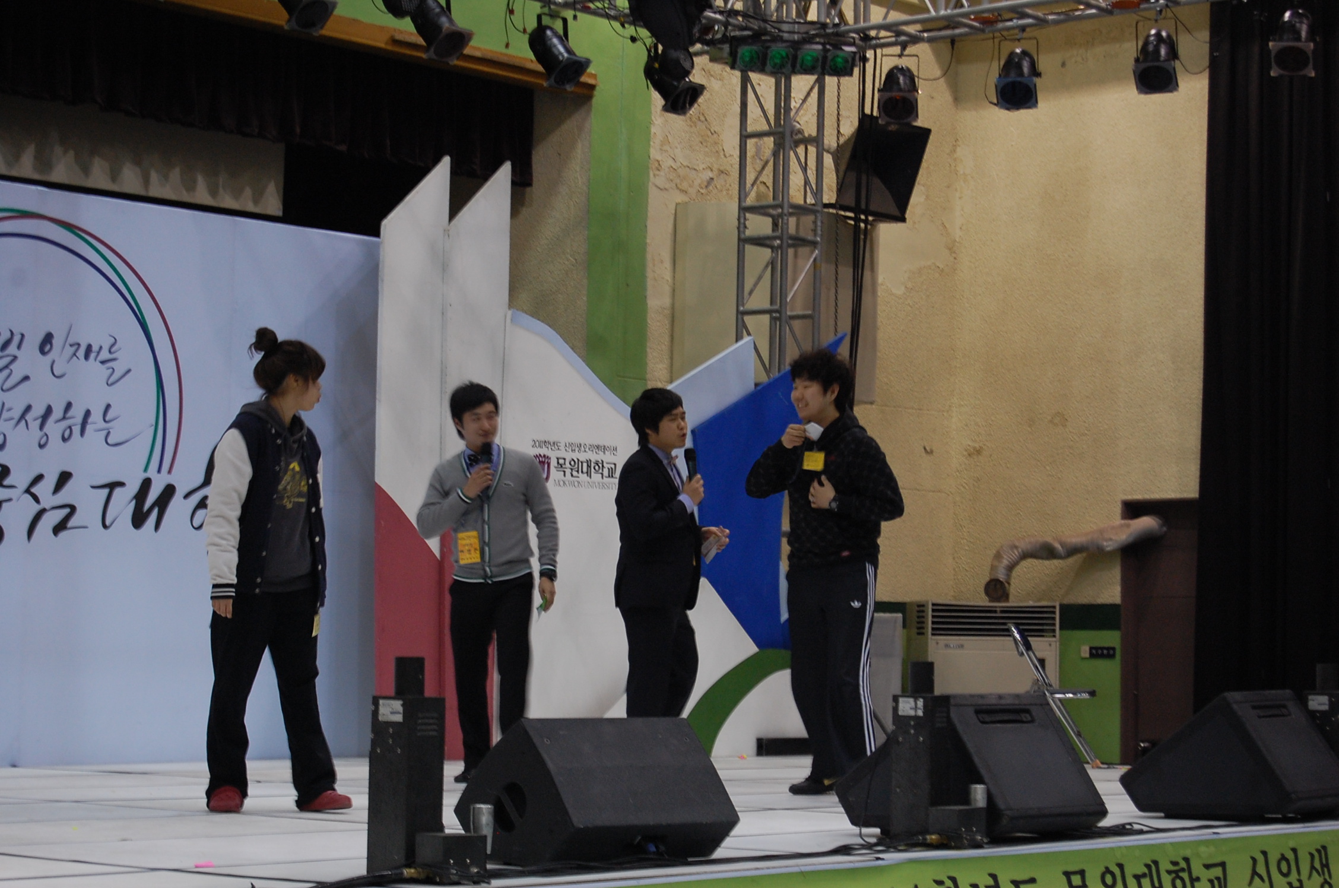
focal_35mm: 82
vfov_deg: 16.5
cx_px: 670
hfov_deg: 24.7
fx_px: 3063
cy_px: 444
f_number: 5.6
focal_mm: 55
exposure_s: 1/30
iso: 800
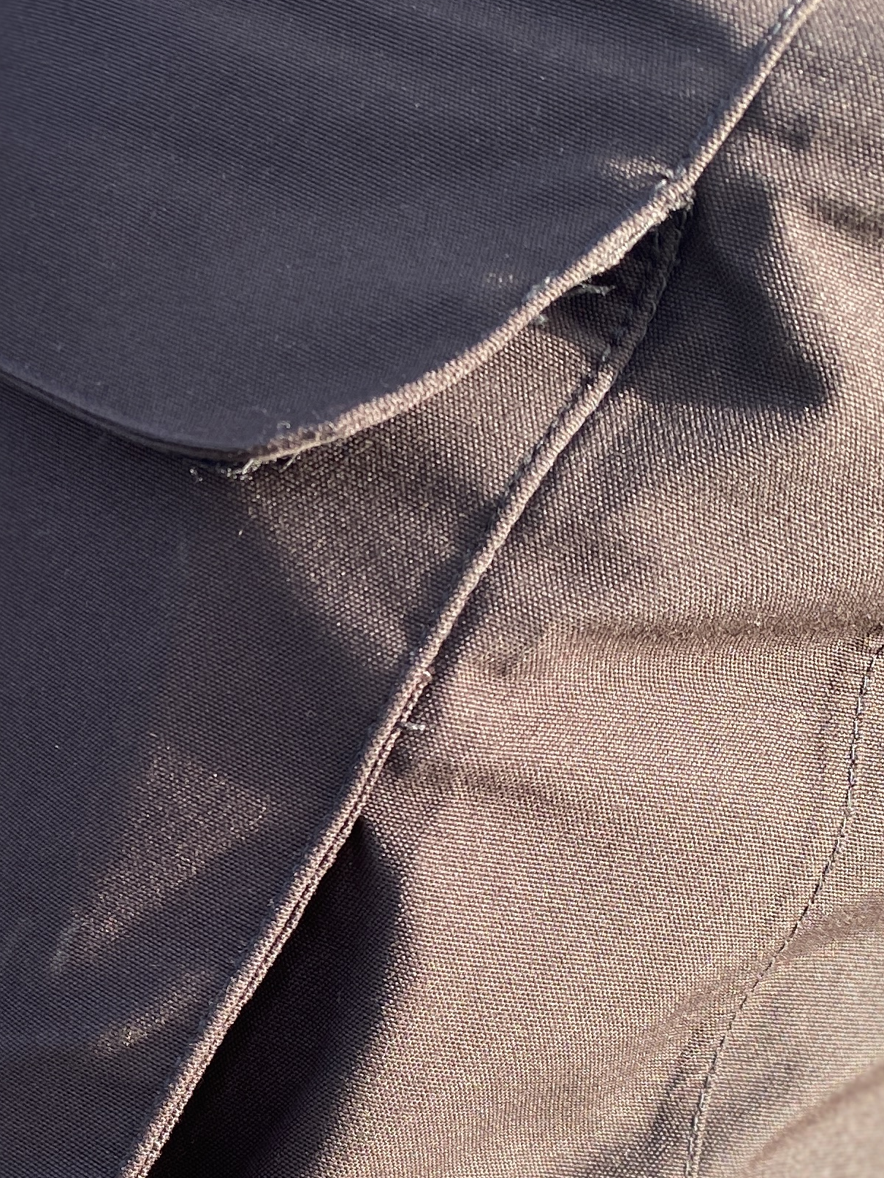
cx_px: -74
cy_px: 751
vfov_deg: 29.7
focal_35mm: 65
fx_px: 2213
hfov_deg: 21.5
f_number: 1.8
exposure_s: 1/229
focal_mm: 4.25
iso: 32
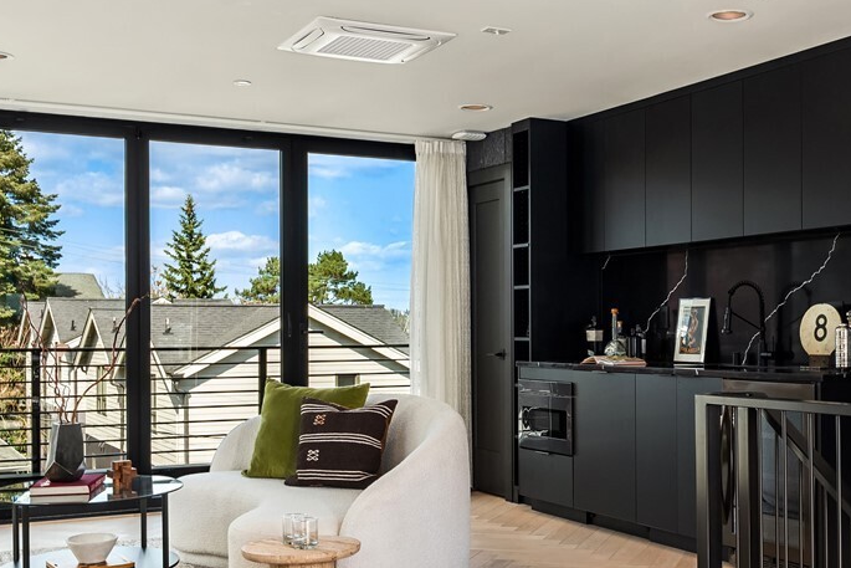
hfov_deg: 41.3
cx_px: 578
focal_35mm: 47
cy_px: 357
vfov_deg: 28.5
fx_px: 1111
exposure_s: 1/30
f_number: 7.1
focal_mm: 19
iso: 100
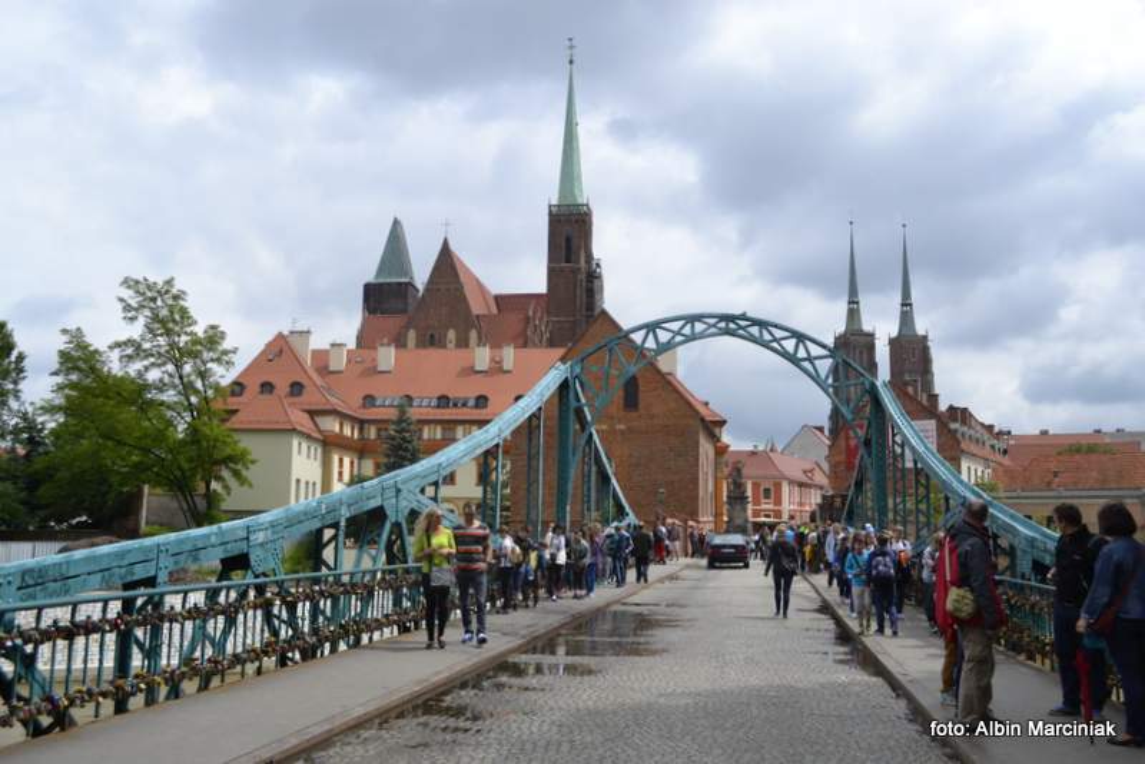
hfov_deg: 61.9
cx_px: 572
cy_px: 382
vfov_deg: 43.6
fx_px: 954
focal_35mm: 30
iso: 400
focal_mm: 20
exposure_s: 1/2000
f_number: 7.1
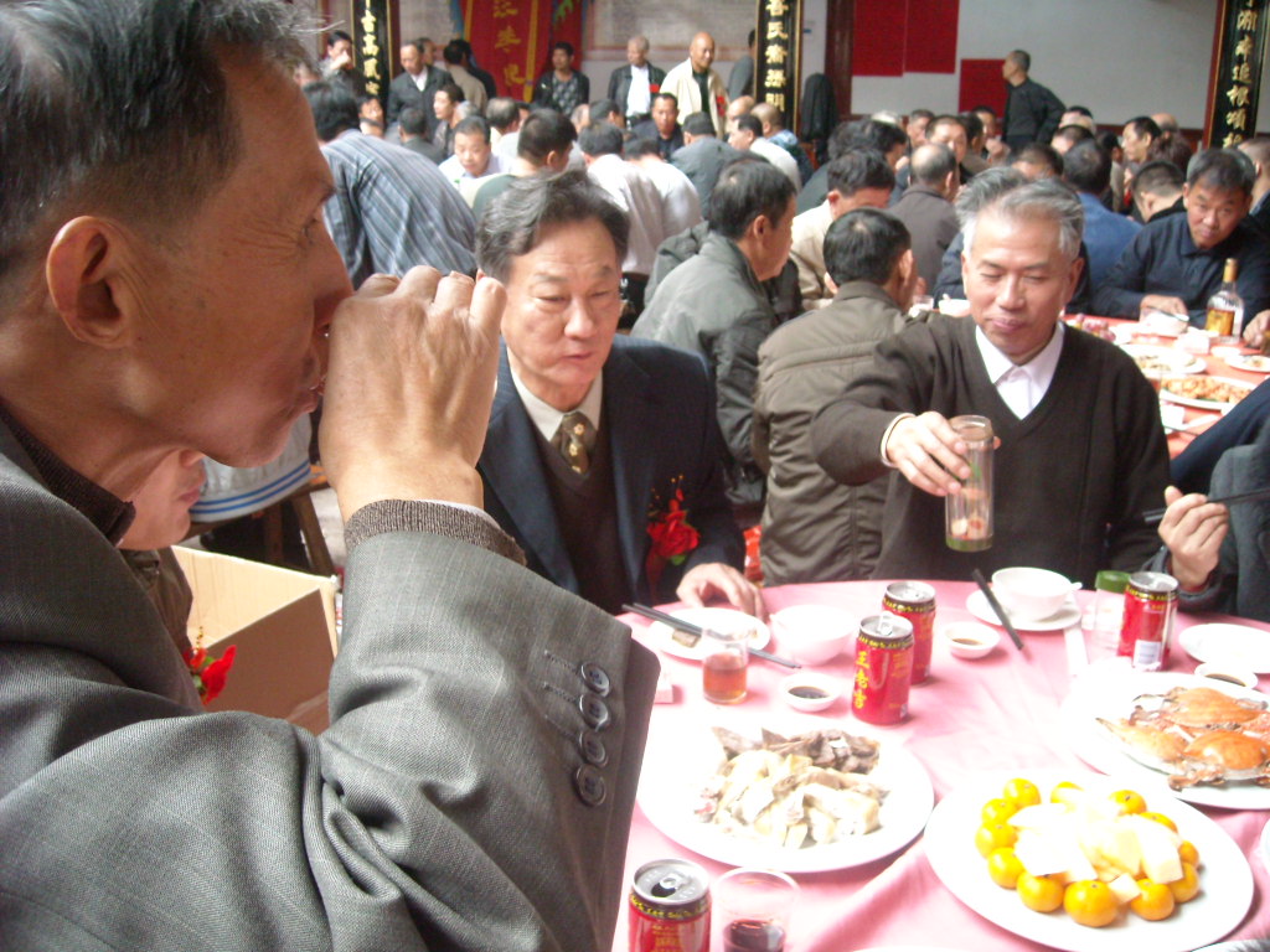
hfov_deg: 52.6
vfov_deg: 40.7
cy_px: 476
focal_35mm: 35
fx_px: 1284
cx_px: 635
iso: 351
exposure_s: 1/60
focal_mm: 5.7
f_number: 2.8
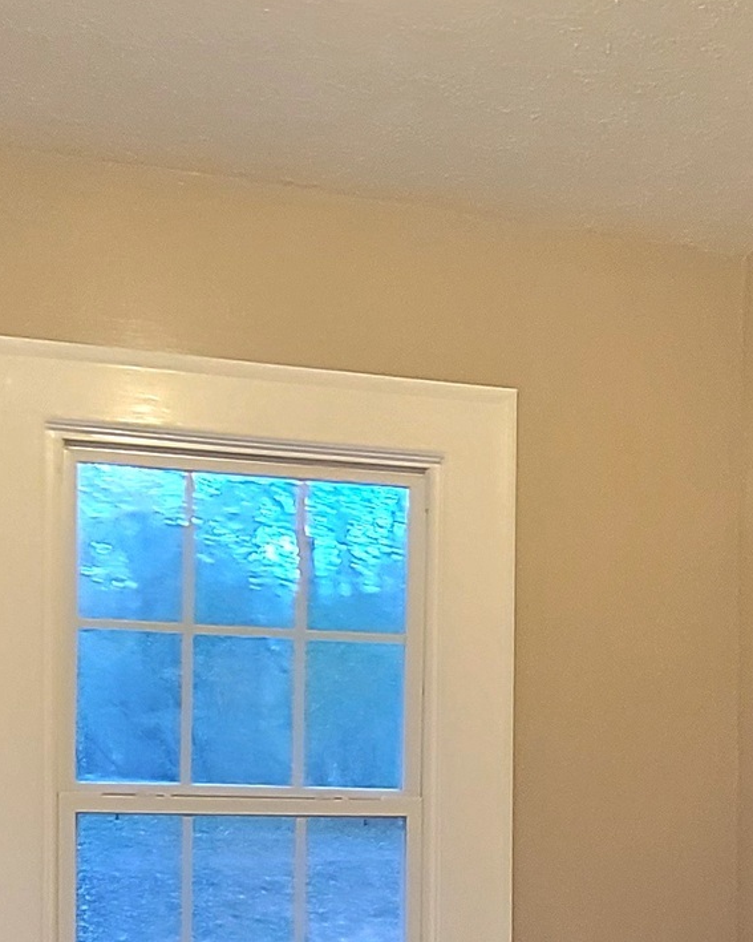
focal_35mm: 55
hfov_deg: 27.5
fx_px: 1532
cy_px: 880
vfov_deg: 32.2
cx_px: 497
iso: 640
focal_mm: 2.2
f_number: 2.2
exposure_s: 1/30
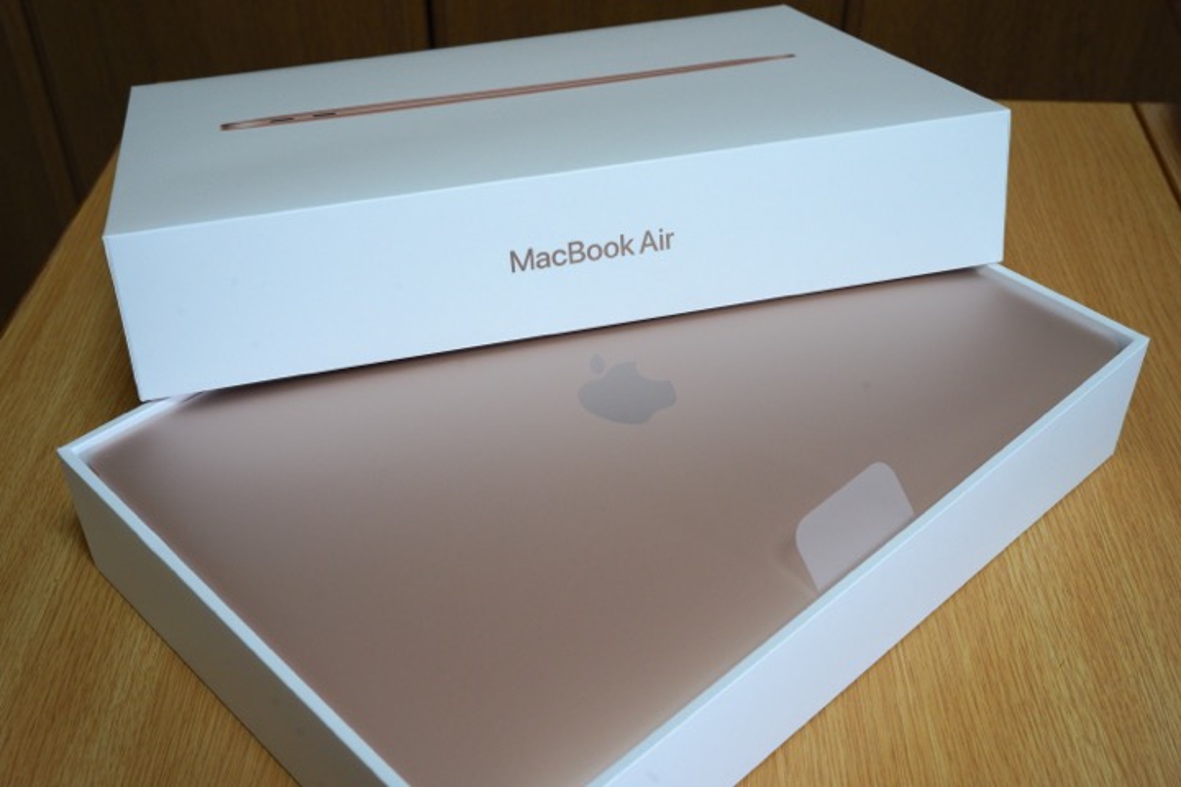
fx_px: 1312
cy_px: 394
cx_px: 590
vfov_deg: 33.4
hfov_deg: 48.5
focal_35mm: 40
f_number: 11
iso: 1250
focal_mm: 40
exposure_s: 1/30
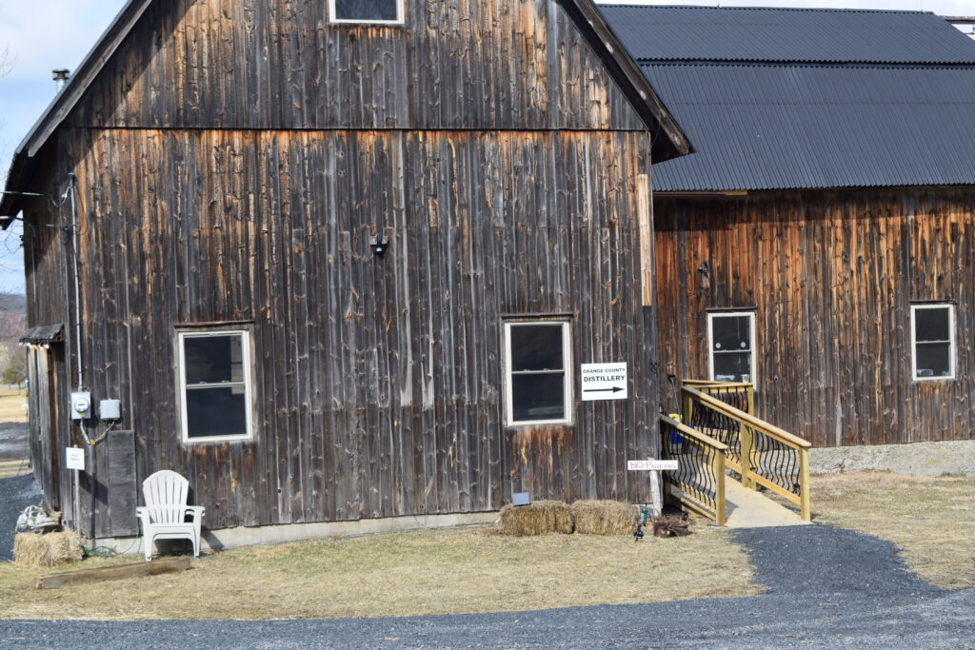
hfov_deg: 31.9
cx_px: 488
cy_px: 325
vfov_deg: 21.6
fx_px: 1706
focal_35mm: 63
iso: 200
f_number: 9
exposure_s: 1/320
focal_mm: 42
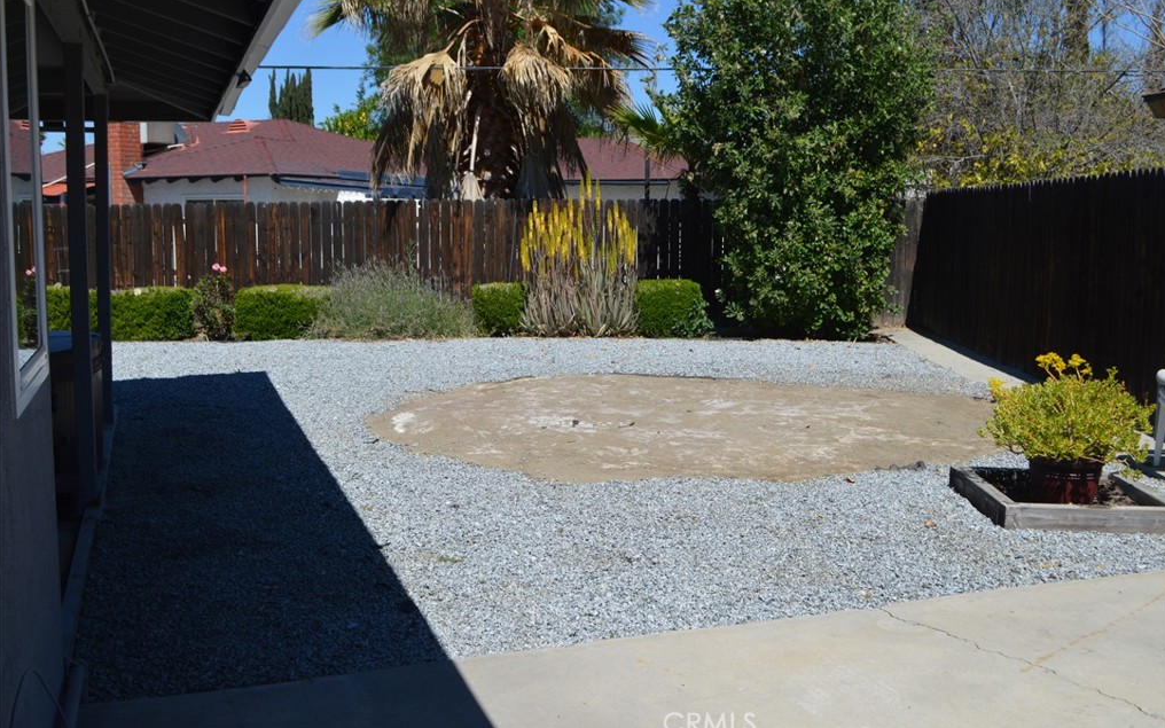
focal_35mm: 40
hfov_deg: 49.3
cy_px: 350
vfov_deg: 32.0
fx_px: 1270
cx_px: 584
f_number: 8
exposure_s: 1/250
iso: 100
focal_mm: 26
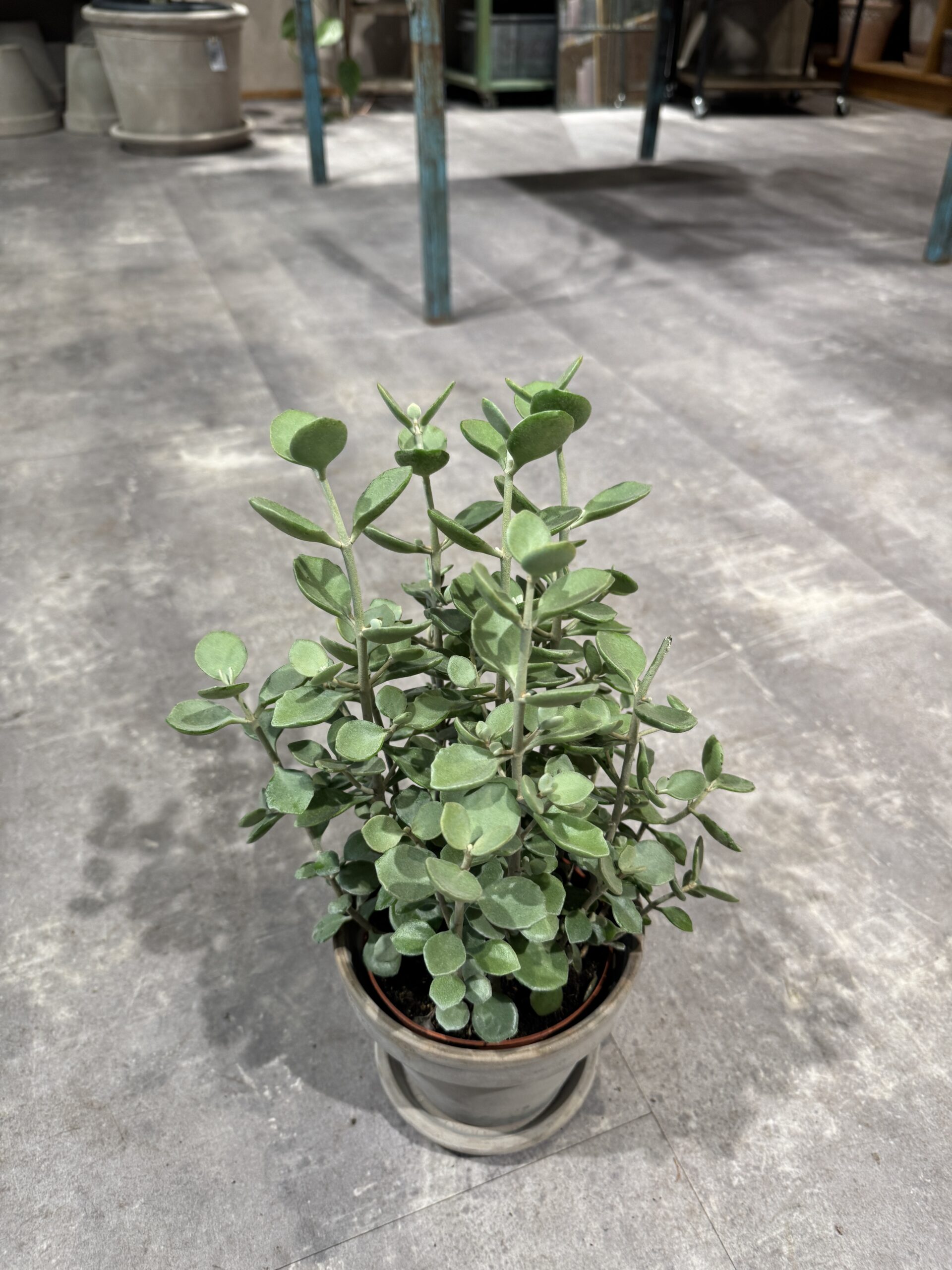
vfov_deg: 71.6
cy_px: 635
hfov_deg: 56.8
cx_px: 476
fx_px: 880
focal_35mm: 24
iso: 125
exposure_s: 1/100
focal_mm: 6.76
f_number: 1.78
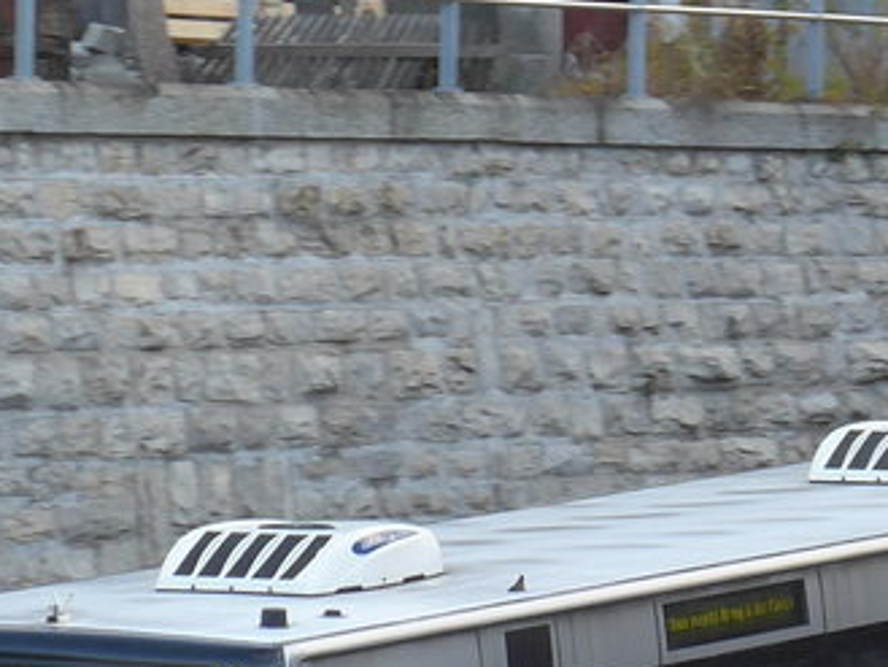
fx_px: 9649
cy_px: 254
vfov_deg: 4.0
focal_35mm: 376
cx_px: 831
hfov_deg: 5.3
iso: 200
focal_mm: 20.4
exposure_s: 1/80
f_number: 4.8
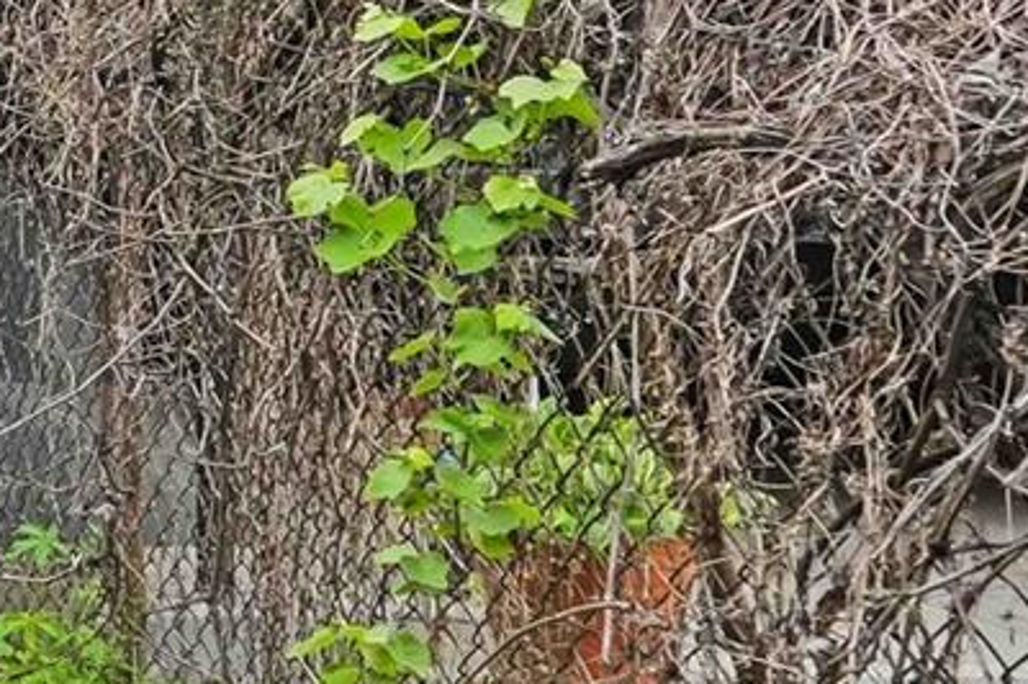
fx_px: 2413
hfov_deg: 17.9
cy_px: -81
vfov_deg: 15.7
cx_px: -941
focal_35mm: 85
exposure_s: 1/320
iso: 2000
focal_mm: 16.5
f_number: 7.1
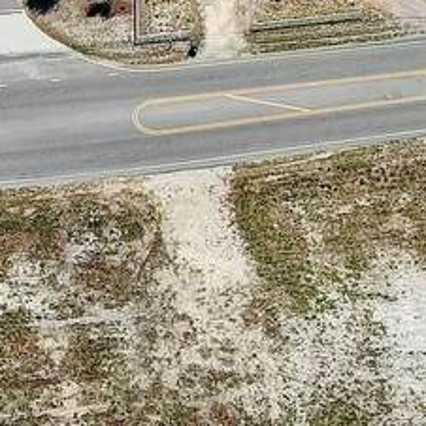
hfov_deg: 16.2
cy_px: 310
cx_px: 25
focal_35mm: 106
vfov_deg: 16.4
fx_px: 1476
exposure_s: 1/1000
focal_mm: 8.4
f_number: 2.8
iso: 130
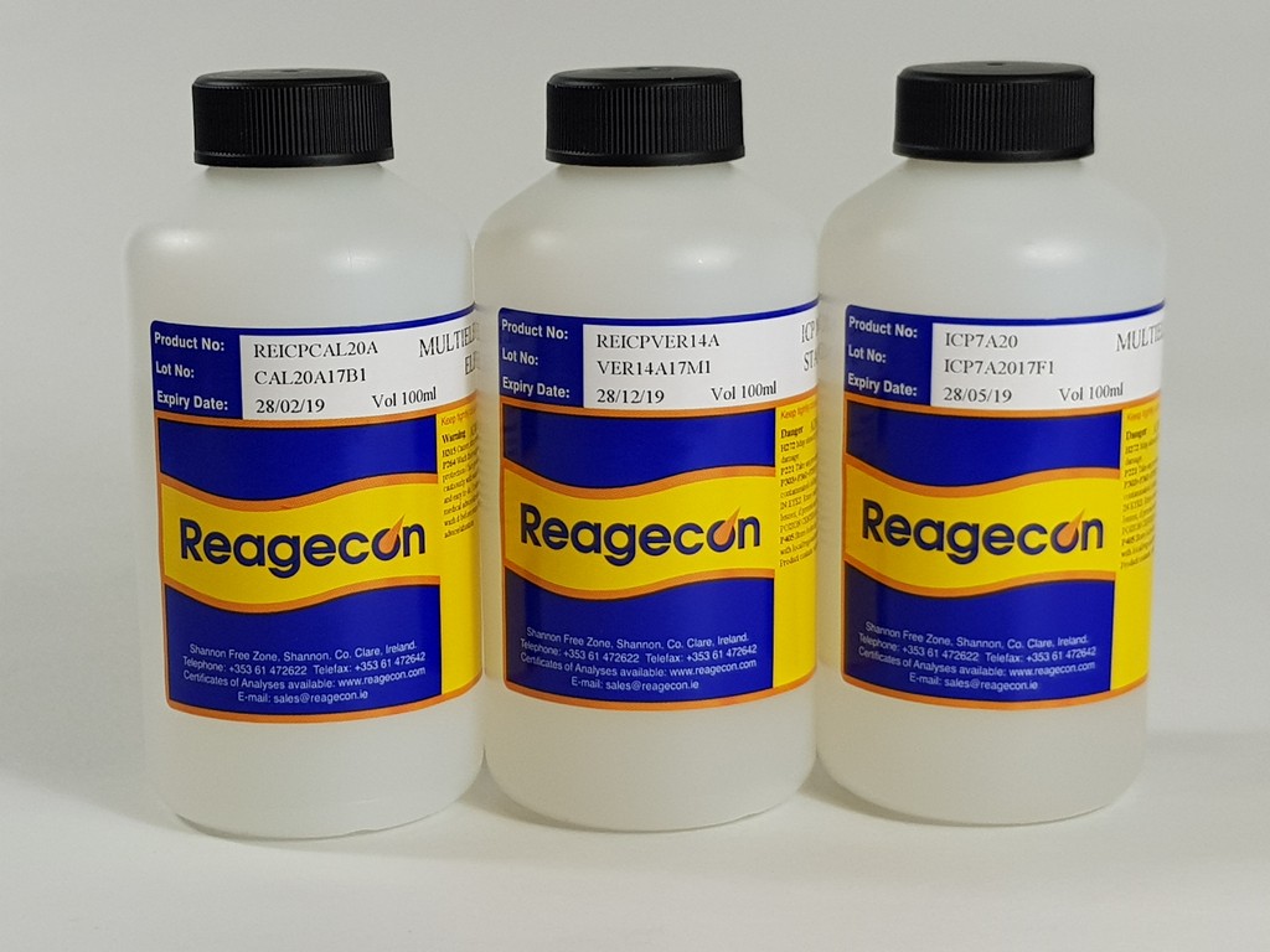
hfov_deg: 67.3
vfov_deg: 53.1
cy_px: 476
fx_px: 954
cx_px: 635
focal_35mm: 26
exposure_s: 1/233
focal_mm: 4.2
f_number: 1.7
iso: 40
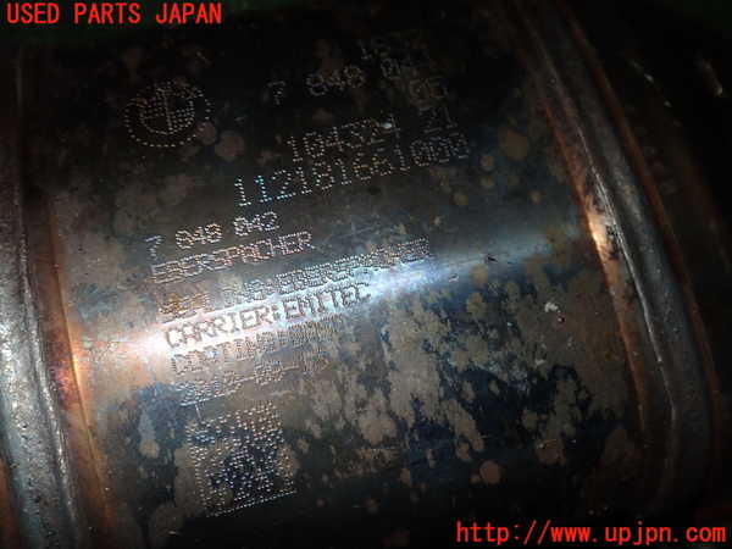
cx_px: 366
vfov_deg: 46.8
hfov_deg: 60.0
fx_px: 634
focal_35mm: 30
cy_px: 274
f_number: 6.3
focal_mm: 5.4
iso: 200
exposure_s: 1/30
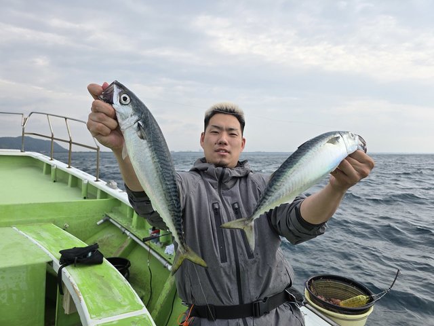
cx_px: 217
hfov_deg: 73.9
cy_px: 163
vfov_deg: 58.9
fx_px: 288
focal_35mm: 23
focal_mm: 6.3
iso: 12
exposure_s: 1/647
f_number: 1.7
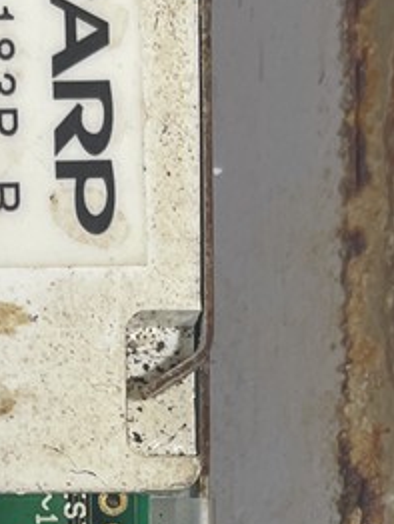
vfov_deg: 14.6
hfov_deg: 11.6
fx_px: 1924
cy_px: 742
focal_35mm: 127
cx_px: 78
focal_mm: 4.2
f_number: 1.6
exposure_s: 1/100
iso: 40
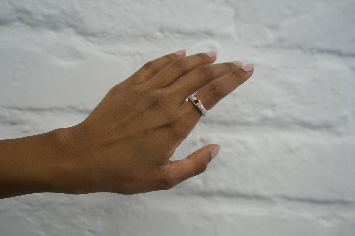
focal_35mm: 50
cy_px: 118
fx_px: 493
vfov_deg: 27.0
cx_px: 178
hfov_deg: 39.6
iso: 500
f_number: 4
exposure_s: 1/160
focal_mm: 50
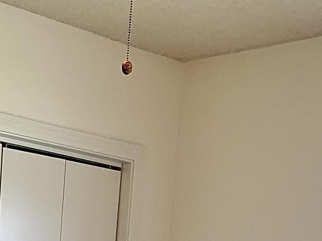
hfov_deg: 17.0
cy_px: 484
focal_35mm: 112
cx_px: -35
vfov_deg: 11.8
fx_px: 1042
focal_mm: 4.25
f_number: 1.8
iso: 64
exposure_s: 1/60
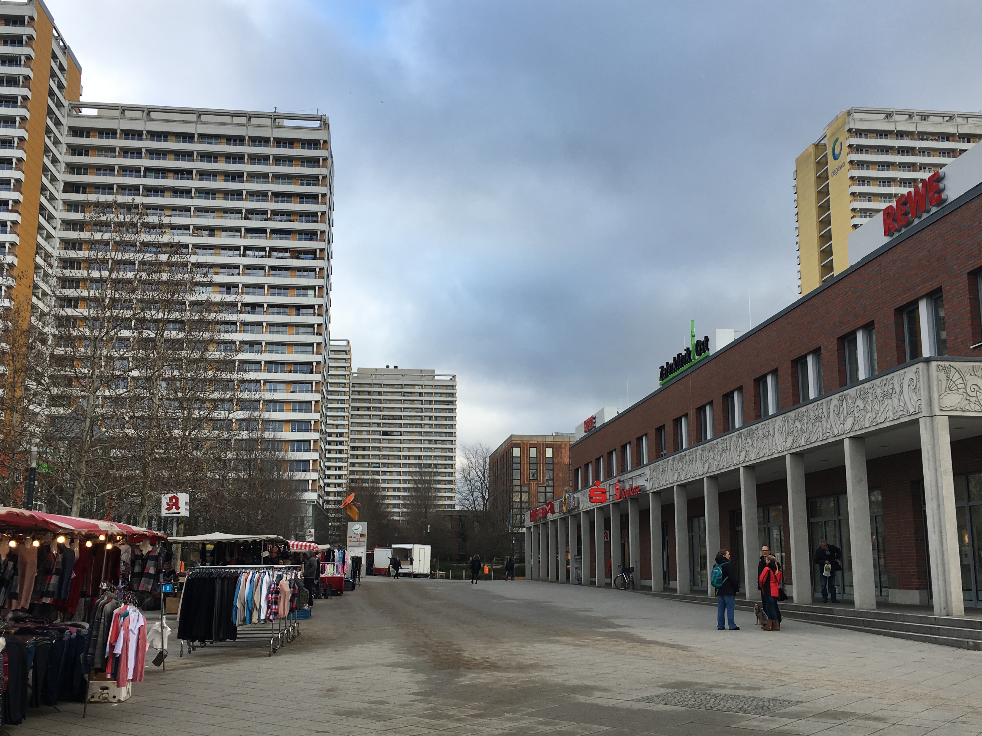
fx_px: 1021
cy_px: 388
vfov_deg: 39.6
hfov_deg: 51.3
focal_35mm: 36
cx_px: 474
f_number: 2.2
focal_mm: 4.15
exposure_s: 1/469
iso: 25
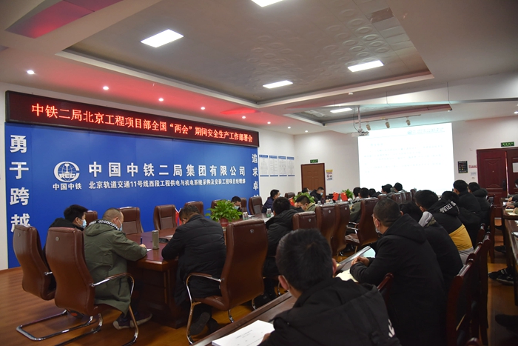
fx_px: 345
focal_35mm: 24
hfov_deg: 73.7
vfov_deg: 53.2
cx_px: 259
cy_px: 173
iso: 2200
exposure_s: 1/60
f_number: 4
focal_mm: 24
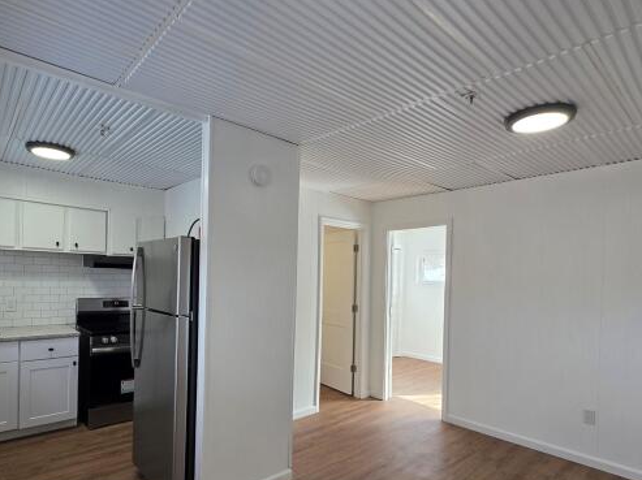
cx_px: 277
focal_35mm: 19
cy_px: 284
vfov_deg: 68.1
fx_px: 352
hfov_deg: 84.2
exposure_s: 1/120
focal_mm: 2.2
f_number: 1.9
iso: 80
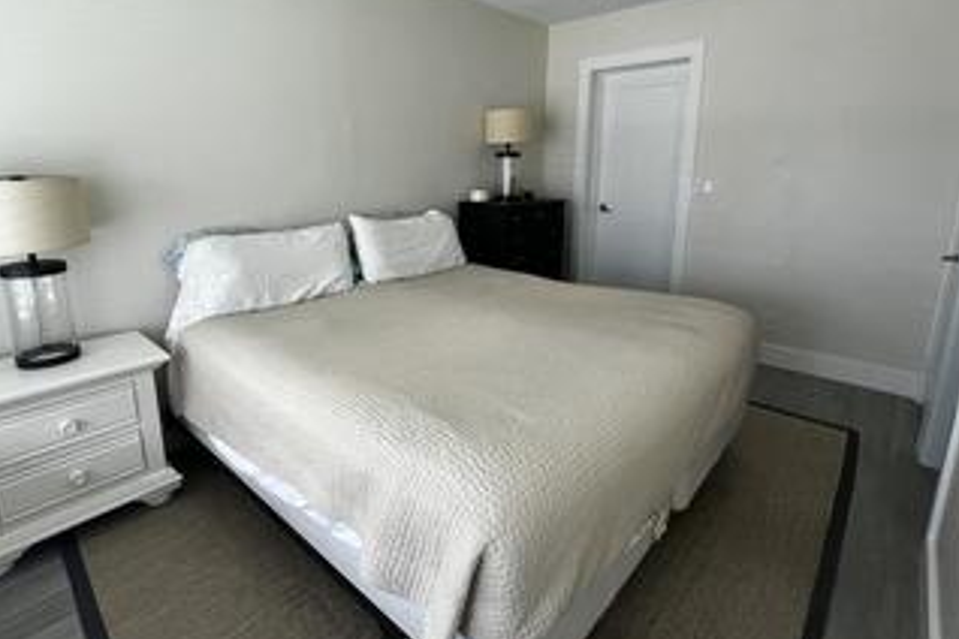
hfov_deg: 93.2
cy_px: 268
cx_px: 452
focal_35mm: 17
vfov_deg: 70.0
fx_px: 453
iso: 200
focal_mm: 1.57
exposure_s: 1/99
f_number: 1.8
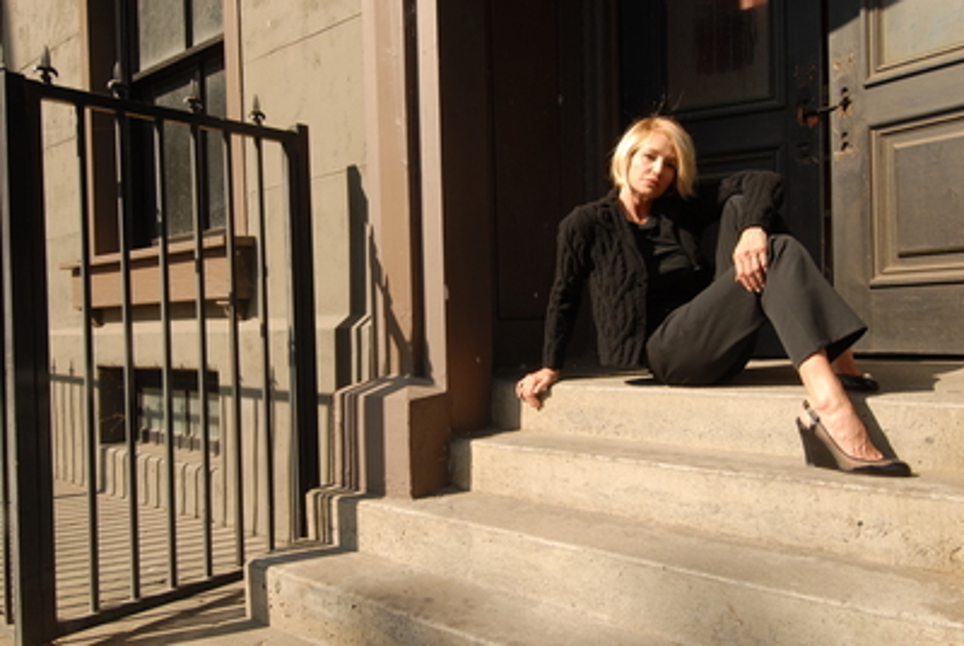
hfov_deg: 67.3
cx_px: 482
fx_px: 724
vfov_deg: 48.1
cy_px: 323
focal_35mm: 27
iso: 125
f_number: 7.1
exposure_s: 1/180
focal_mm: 18
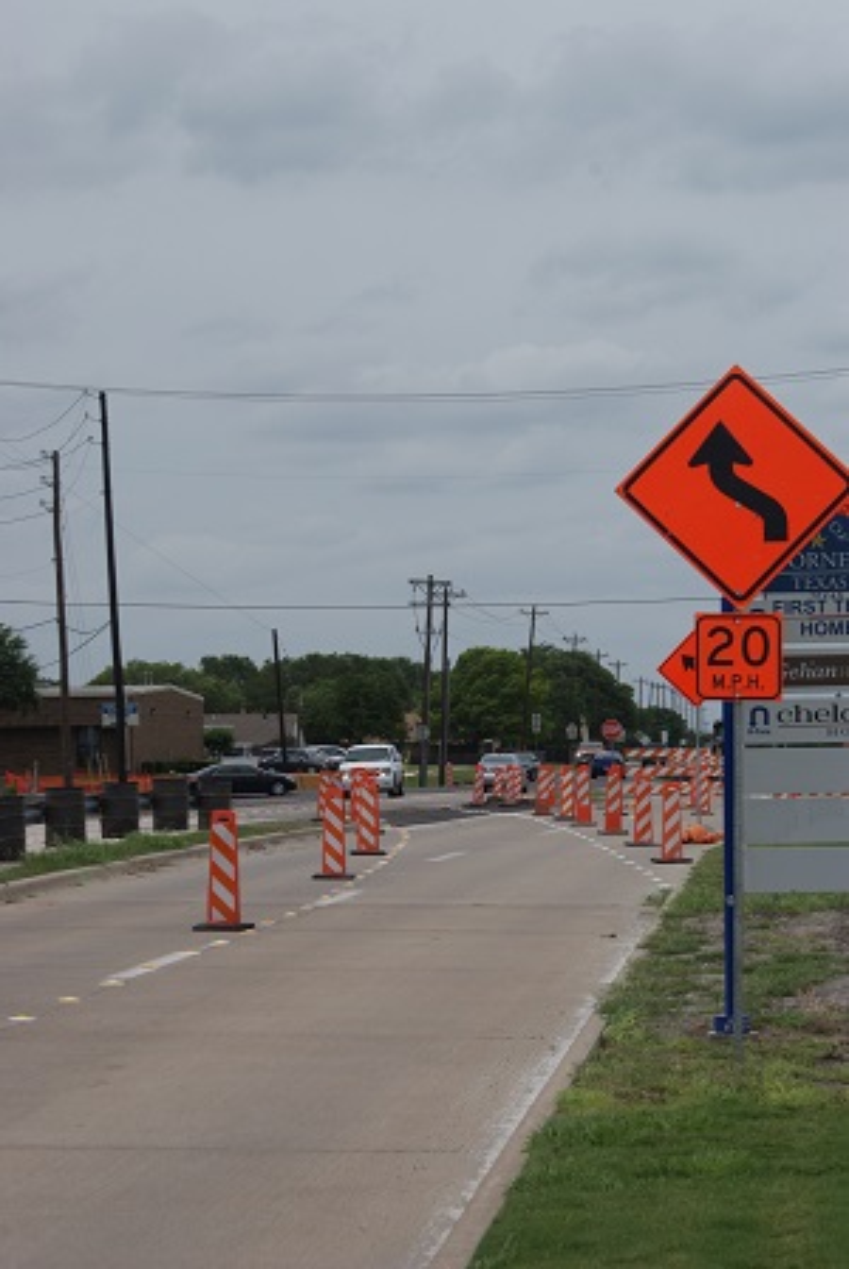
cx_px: 424
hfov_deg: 13.1
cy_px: 634
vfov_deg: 19.4
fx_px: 3703
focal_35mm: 105
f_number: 13
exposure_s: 1/250
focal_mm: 70
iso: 100
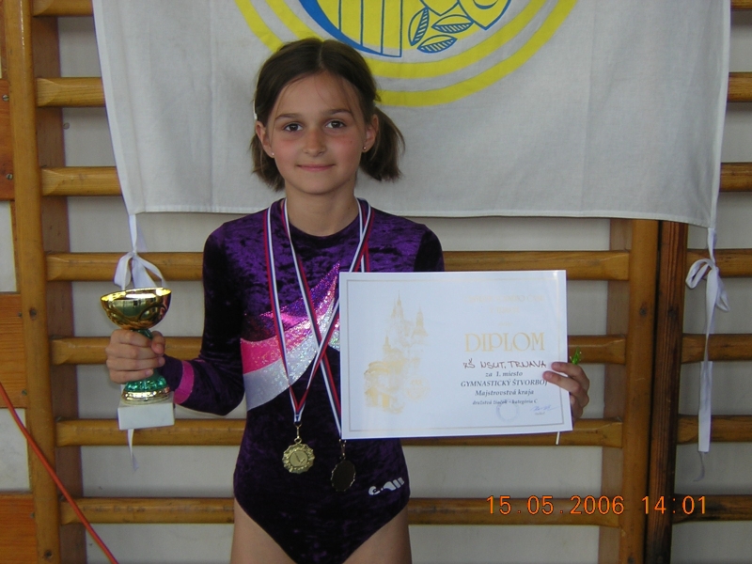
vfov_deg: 25.2
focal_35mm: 58
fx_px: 1260
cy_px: 282
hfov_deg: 33.2
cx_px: 376
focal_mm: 7.6
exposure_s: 1/30
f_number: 3.3
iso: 100
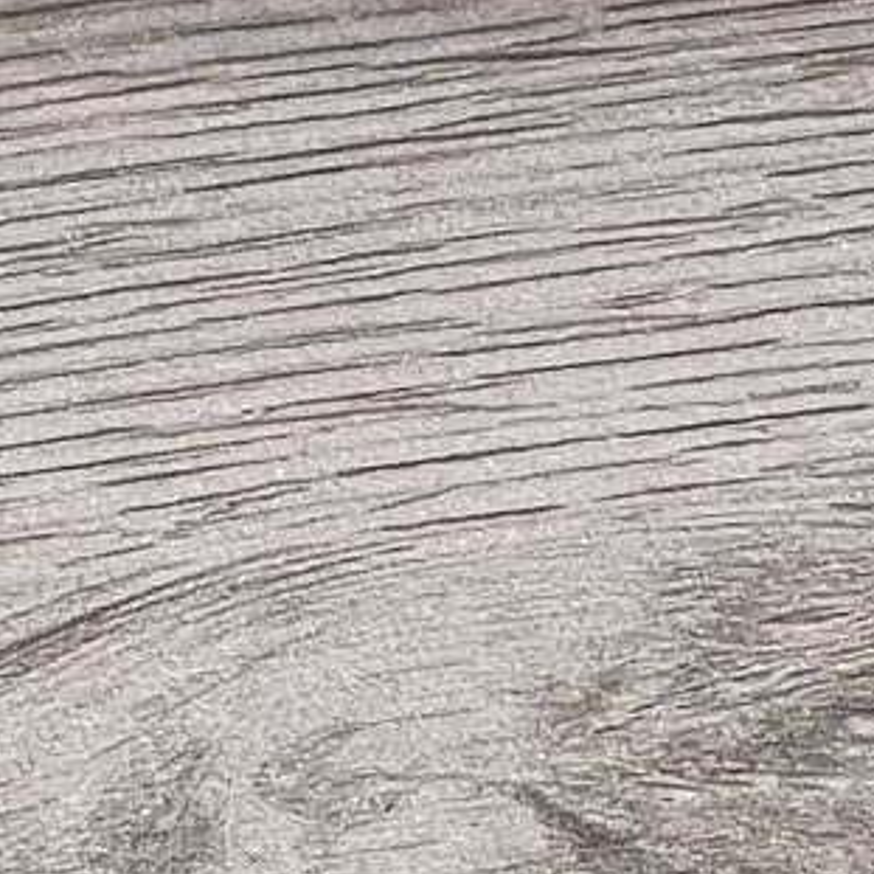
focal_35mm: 561
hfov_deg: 3.0
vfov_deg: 3.1
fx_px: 16025
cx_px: -2479
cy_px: -53
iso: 40
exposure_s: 1/100
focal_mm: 9
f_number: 2.8
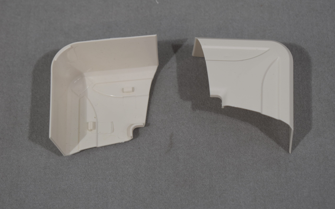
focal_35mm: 85
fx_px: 772
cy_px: 107
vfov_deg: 15.5
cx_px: 167
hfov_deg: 24.5
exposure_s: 1/125
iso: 320
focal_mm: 55
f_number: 5.6
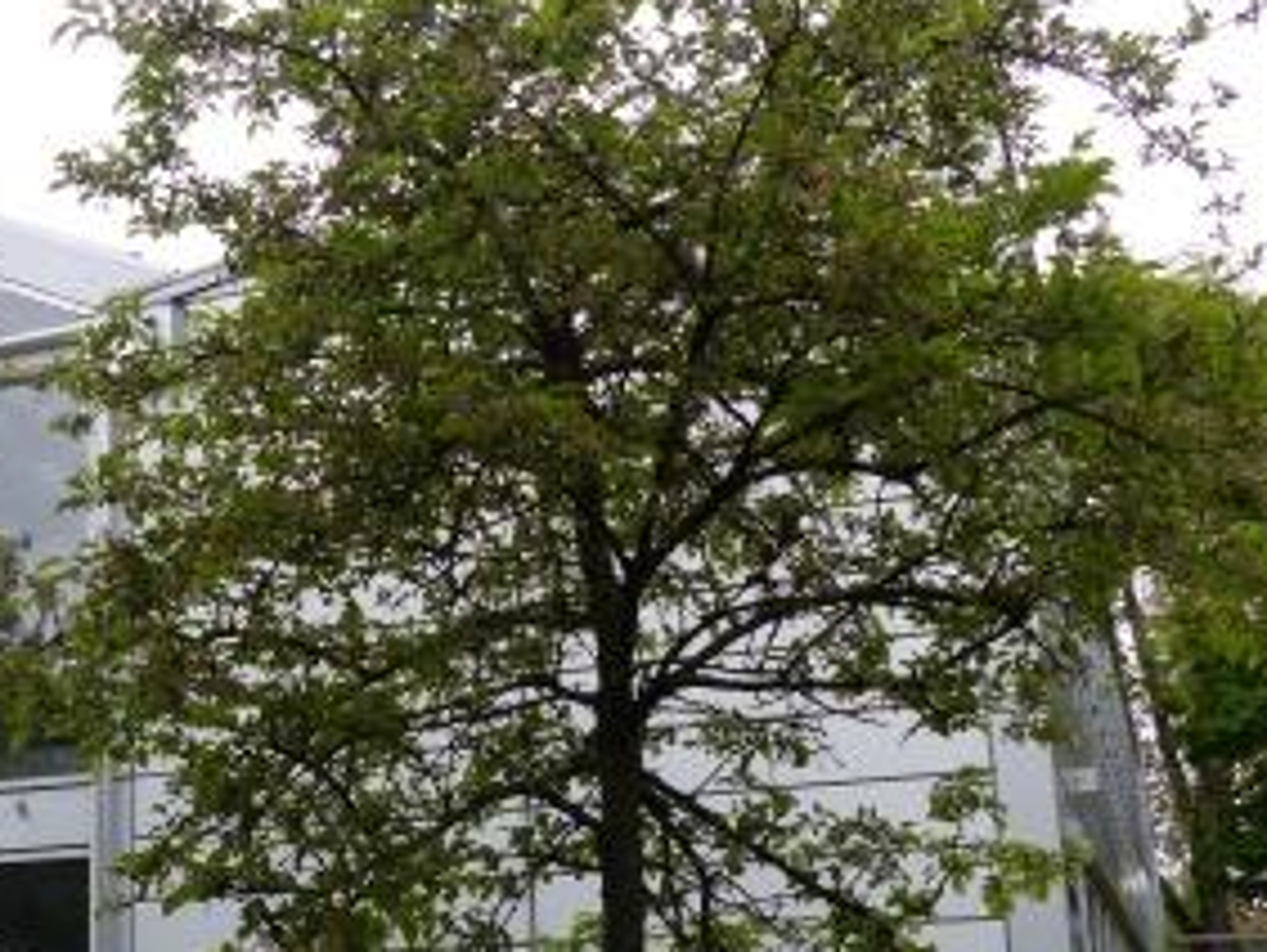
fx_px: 1978
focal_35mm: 54
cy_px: 633
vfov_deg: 26.9
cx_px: 400
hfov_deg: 35.1
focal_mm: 6
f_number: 4
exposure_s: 1/200
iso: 100
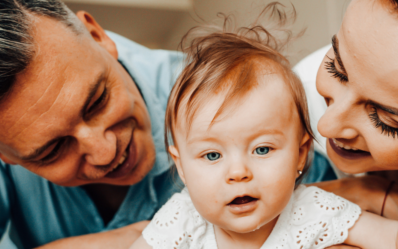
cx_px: 234
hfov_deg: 32.8
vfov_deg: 20.9
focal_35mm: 62
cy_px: 114
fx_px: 675
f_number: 2.8
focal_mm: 31.6
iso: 1250
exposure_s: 1/160
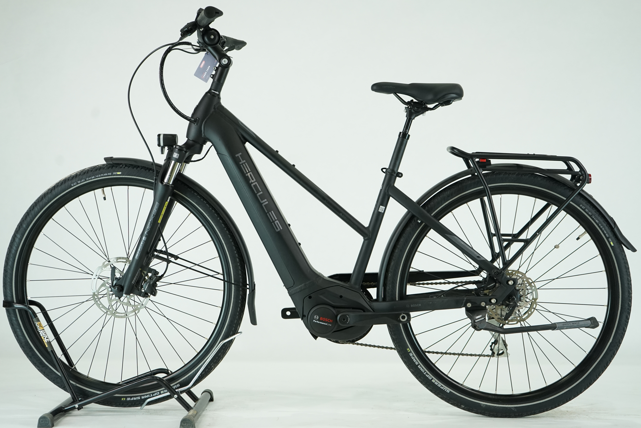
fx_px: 908
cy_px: 214
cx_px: 320
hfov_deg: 38.9
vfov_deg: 26.5
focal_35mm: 51
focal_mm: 51
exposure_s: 1/200
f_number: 5
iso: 1250
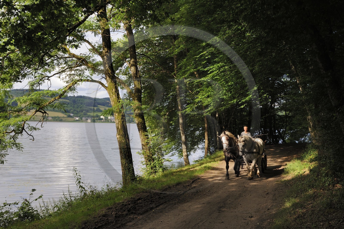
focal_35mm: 40
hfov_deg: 48.5
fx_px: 382
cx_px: 172
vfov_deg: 33.3
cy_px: 114
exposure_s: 1/125
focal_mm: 40
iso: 400
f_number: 14
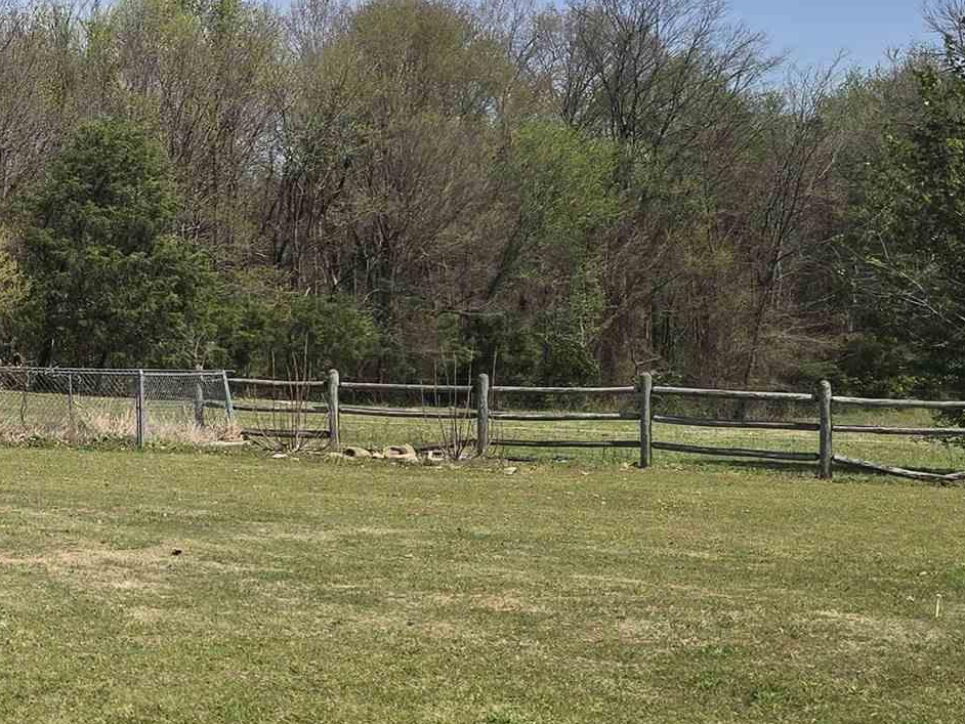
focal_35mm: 75
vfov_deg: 19.6
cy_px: 261
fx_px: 2091
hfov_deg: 23.2
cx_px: -266
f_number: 1.7
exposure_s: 1/1084
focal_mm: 6.3
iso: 12
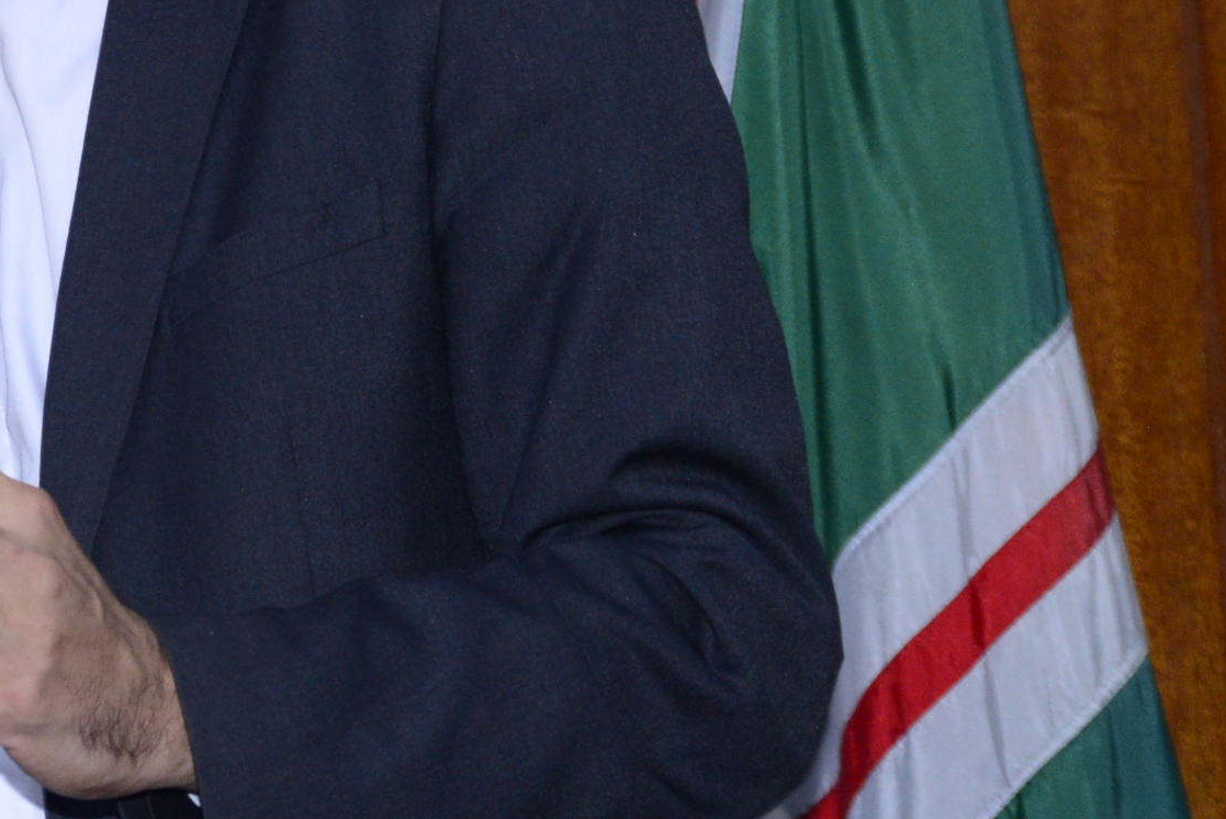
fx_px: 7155
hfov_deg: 9.6
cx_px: -384
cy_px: 43
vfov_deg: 6.5
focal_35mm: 210
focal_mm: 78
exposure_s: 1/125
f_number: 6.3
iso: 2500
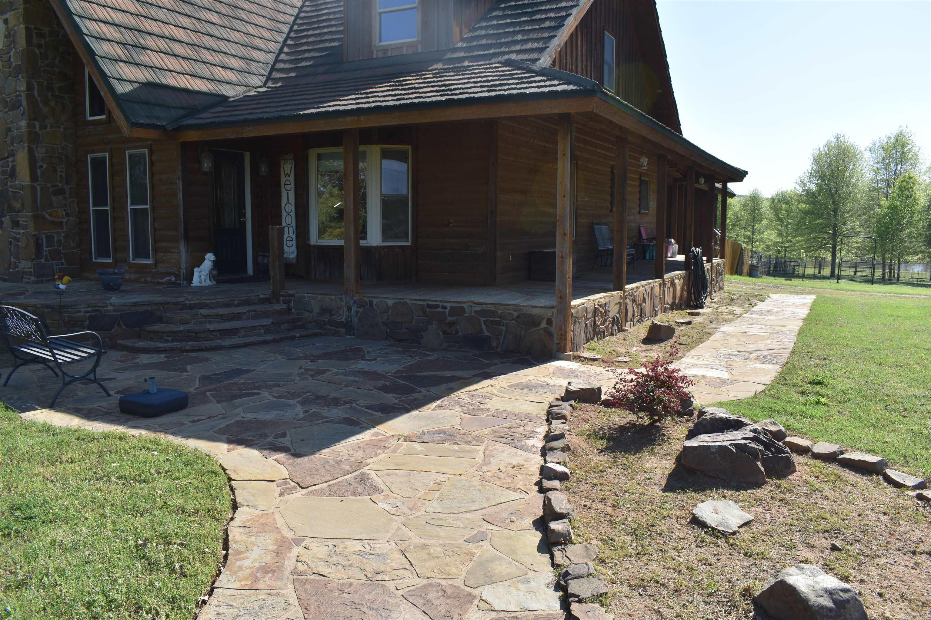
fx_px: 698
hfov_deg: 67.4
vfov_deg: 47.9
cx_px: 466
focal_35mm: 27
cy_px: 310
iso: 125
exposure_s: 1/250
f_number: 8
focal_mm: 18
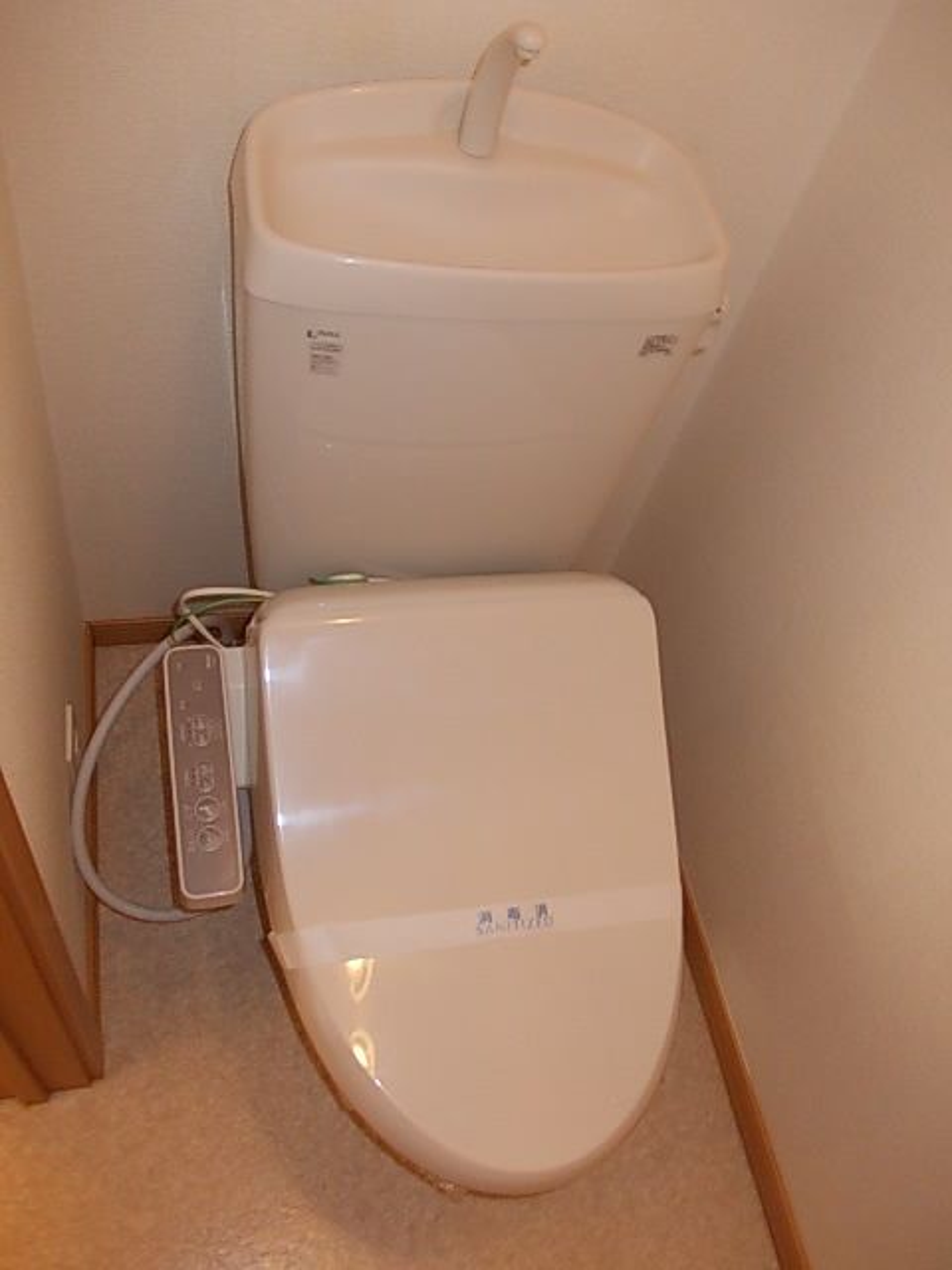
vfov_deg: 63.4
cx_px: 476
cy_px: 635
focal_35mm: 28
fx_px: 1027
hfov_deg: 49.7
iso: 200
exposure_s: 1/25
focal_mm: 4
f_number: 2.7
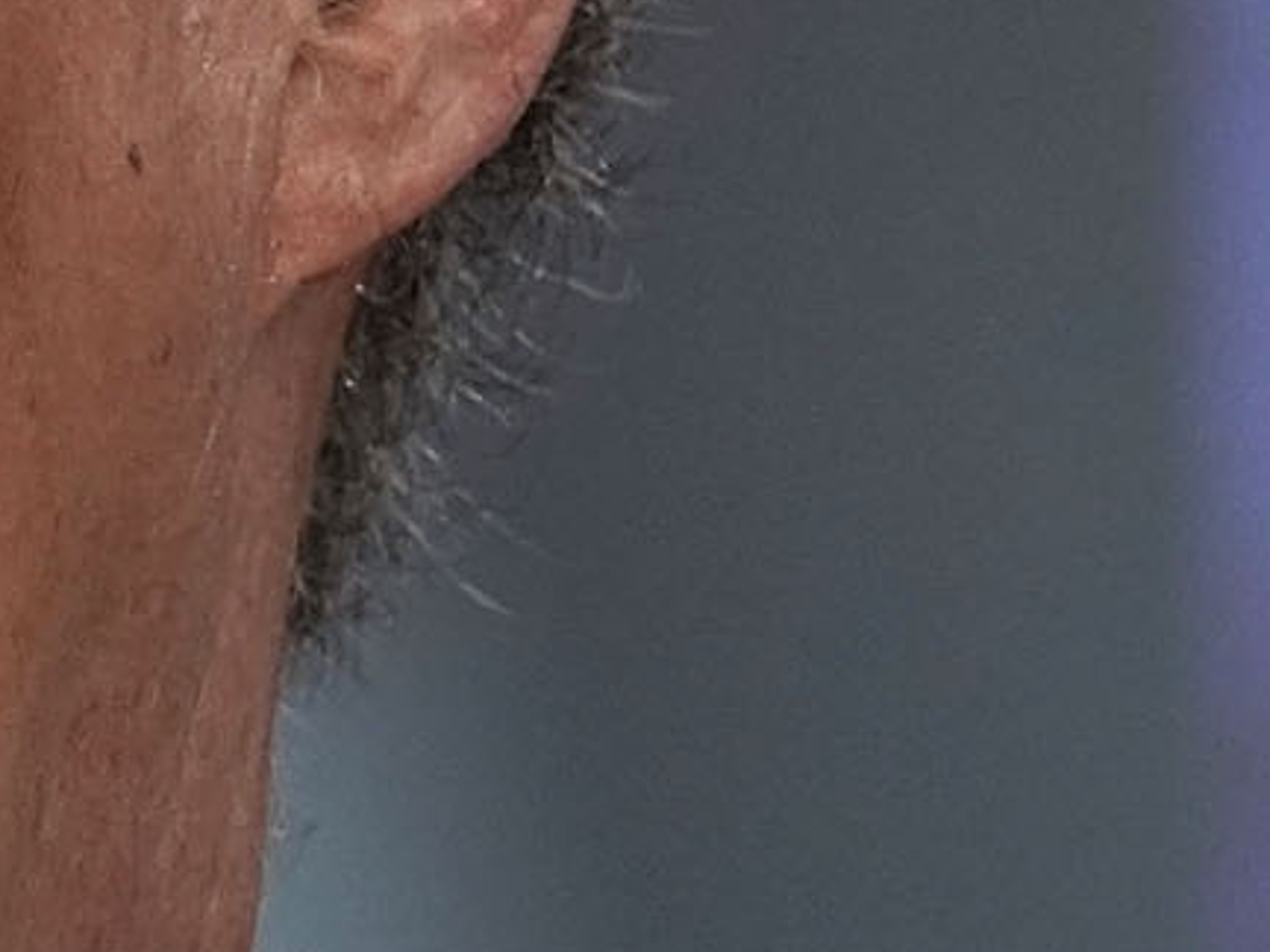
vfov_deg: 0.6
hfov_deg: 0.7
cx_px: 729
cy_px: -232
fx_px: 97994
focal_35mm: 2671
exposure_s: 1/640
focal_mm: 400
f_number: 5.6
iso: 1250
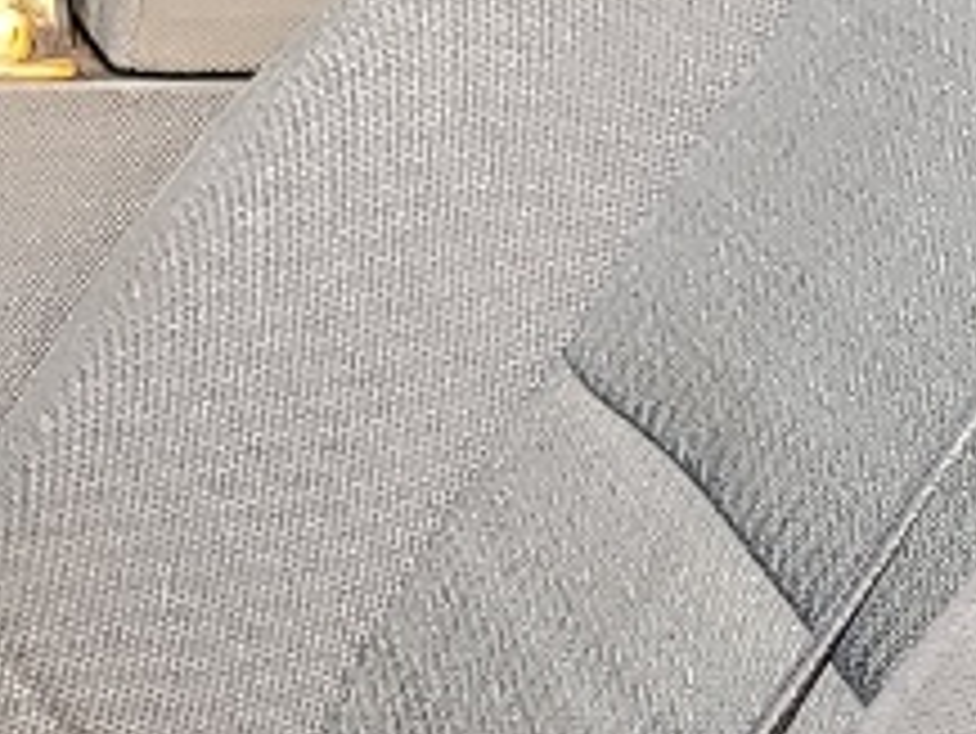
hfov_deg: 9.9
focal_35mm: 192
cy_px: 365
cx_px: -612
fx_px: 5416
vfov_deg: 7.7
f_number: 1.5
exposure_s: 1/345
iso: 50
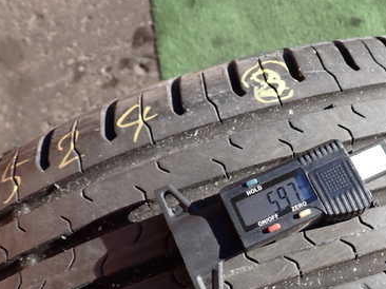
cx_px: 279
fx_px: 457
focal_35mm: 41
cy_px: 199
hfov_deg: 44.6
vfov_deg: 34.7
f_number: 2.8
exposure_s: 1/400
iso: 100
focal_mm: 4.5
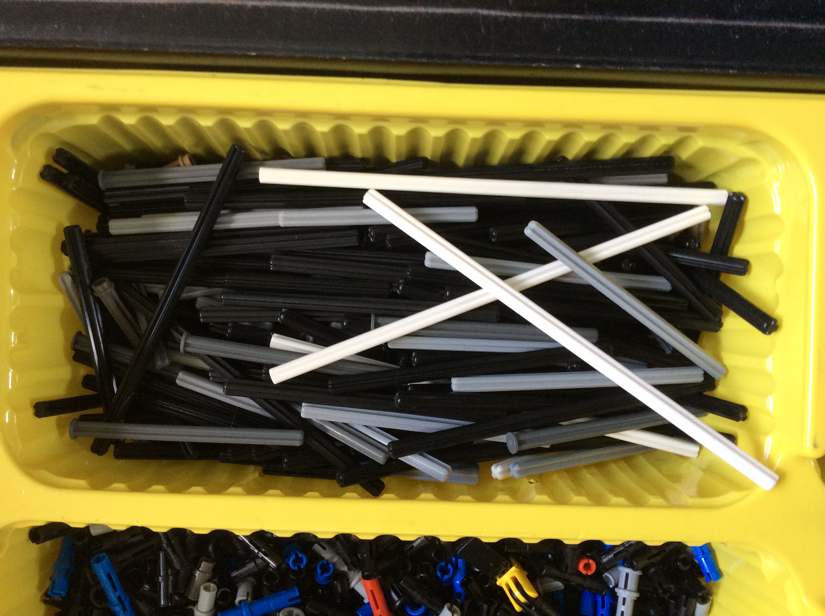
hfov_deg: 55.4
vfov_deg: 42.8
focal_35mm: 33
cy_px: 308
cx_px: 412
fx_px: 785
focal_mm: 3.3
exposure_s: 1/24
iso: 80
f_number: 2.4
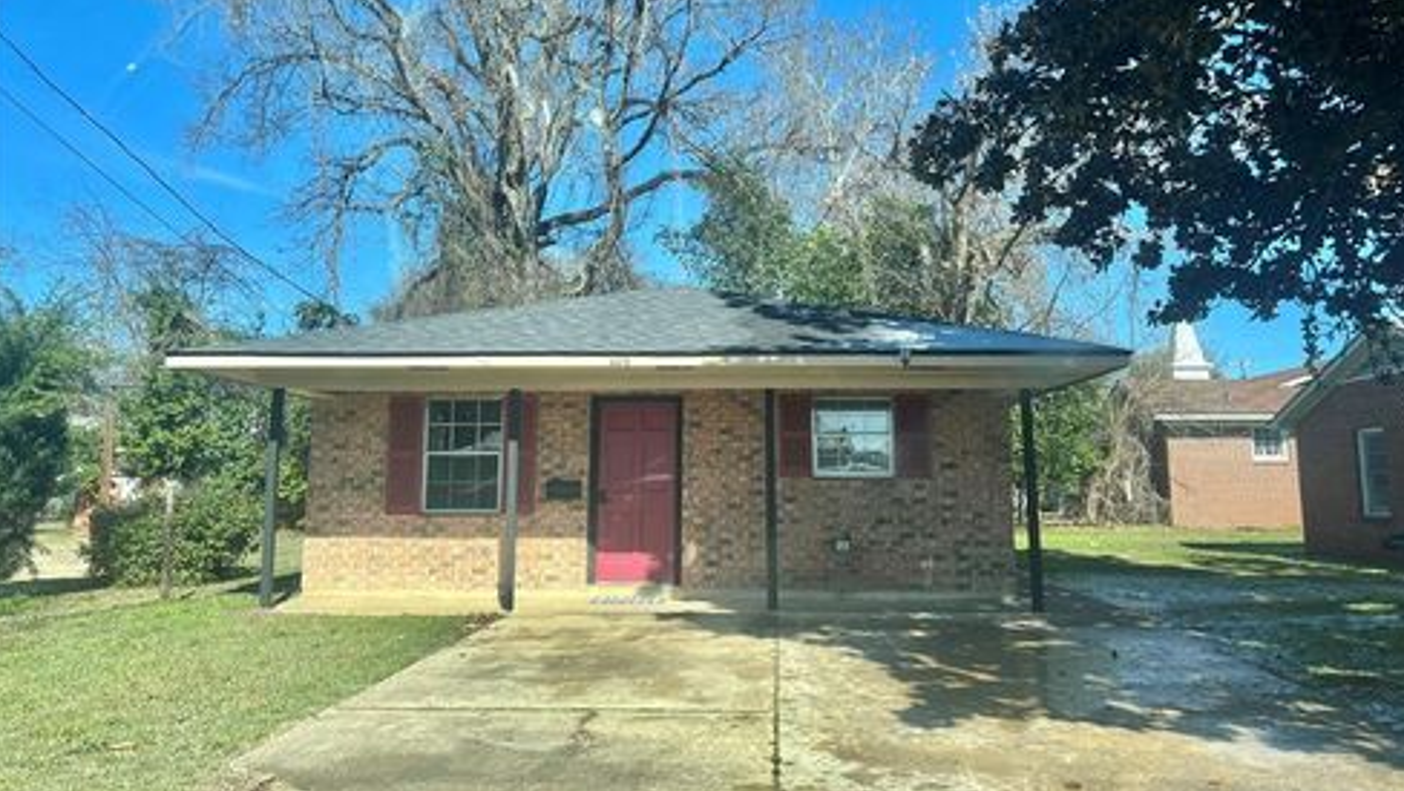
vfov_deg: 40.1
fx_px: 1080
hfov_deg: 66.0
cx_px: 708
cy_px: 326
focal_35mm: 29
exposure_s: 1/2008
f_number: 1.5
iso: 50
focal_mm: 5.7
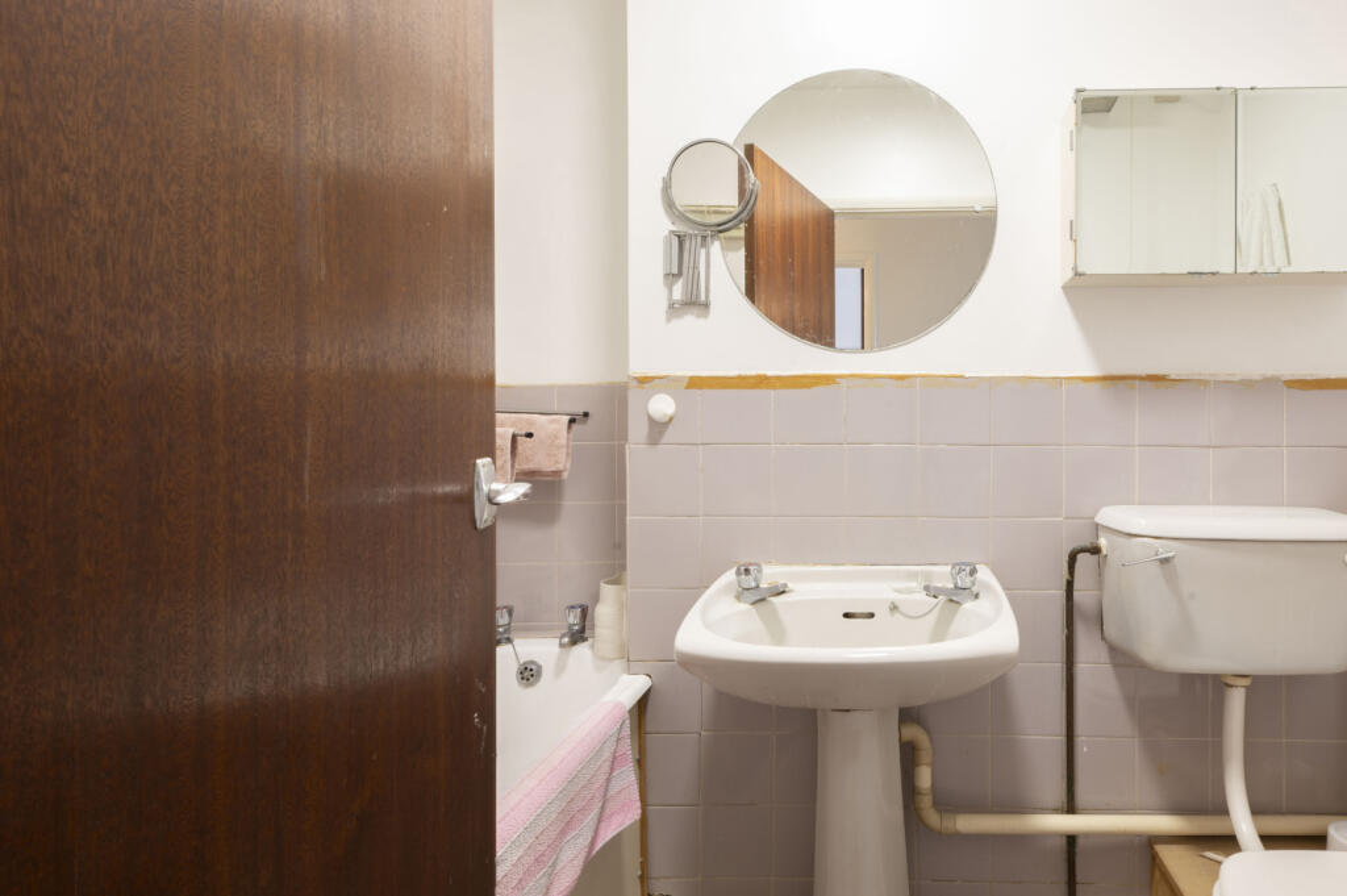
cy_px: 448
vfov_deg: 81.1
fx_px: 523
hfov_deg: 104.3
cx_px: 674
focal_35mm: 14
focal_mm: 14
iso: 250
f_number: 16
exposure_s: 1.6
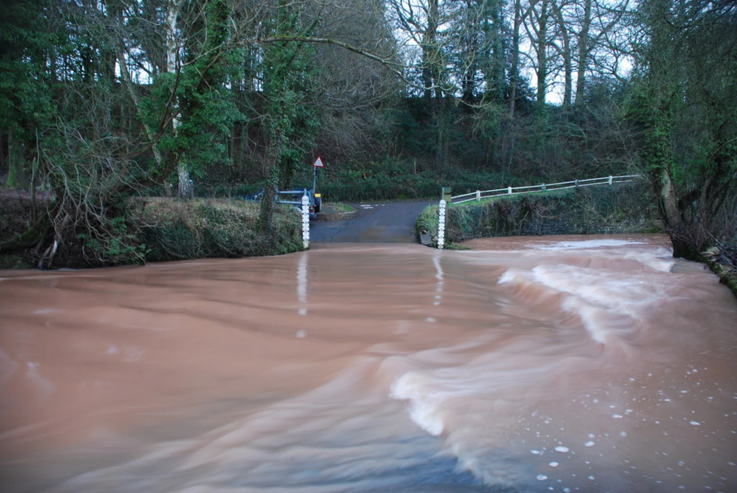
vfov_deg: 48.0
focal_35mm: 27
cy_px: 246
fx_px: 553
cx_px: 368
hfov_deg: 67.3
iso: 400
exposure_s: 1/1.6
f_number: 3.5
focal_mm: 18
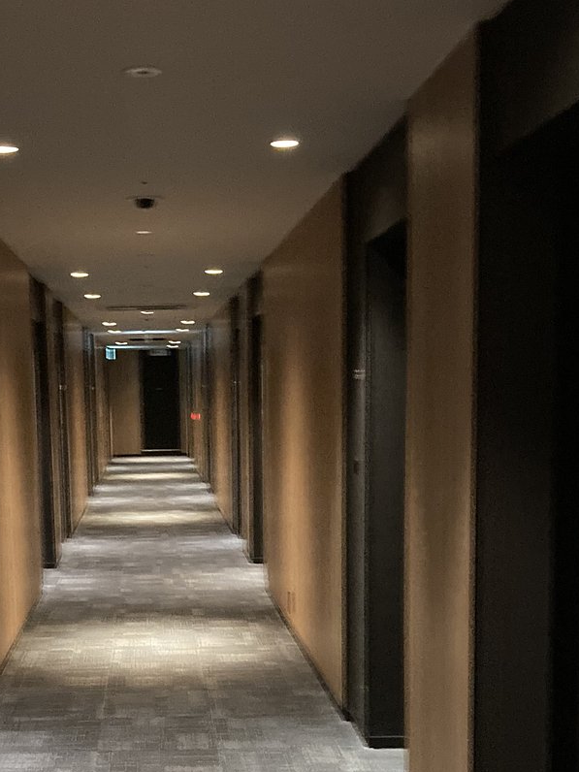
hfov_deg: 26.8
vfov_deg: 34.9
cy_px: 559
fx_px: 1204
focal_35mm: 54
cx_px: 171
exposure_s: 1/17
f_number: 1.8
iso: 640
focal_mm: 3.99
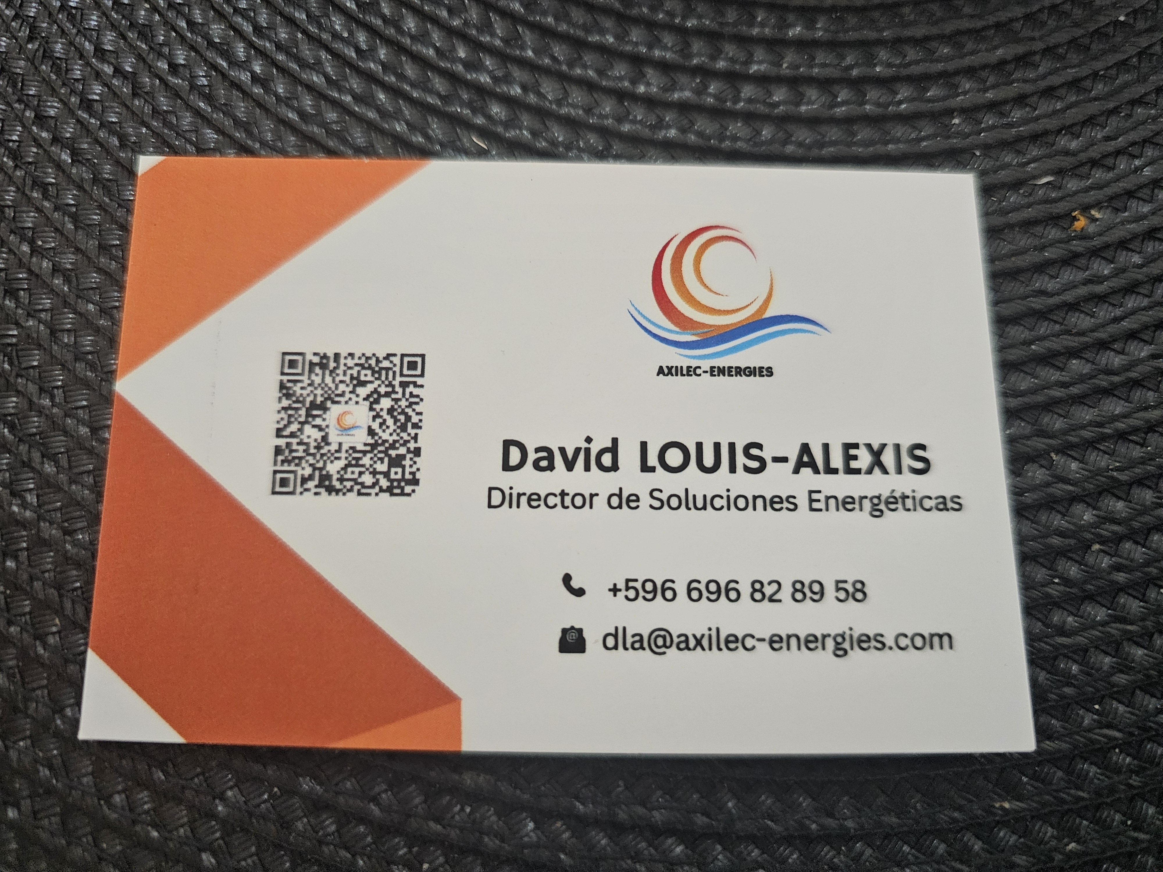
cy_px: 436
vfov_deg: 58.9
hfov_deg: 73.9
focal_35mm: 23
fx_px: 773
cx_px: 582
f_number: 1.7
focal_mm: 6.3
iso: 640
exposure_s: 1/44.7
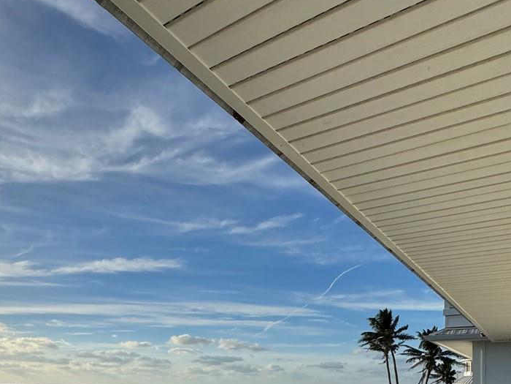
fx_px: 472
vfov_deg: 39.4
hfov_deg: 55.4
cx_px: 162
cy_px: 376
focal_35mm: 32
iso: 50
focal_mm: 2.22
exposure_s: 1/2985
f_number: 2.2
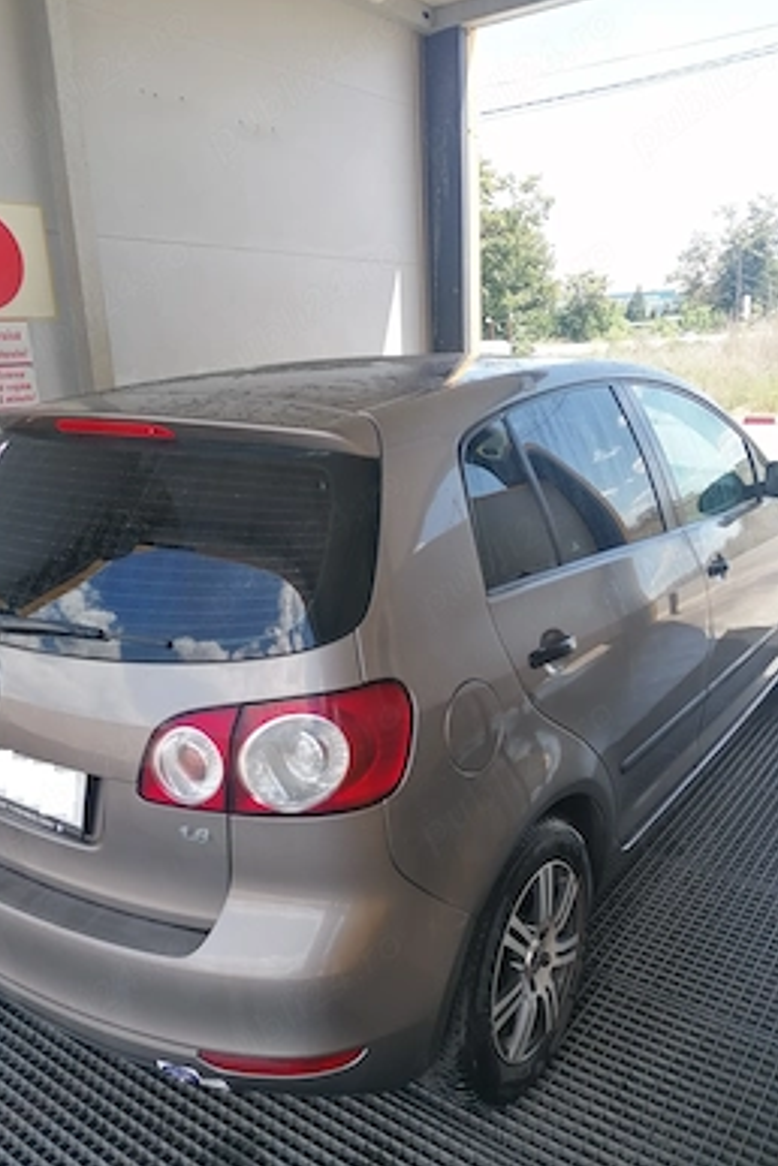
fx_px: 940
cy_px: 594
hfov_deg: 44.9
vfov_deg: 63.7
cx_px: 410
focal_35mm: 29
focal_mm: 4.75
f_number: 1.8
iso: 50
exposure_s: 1/160
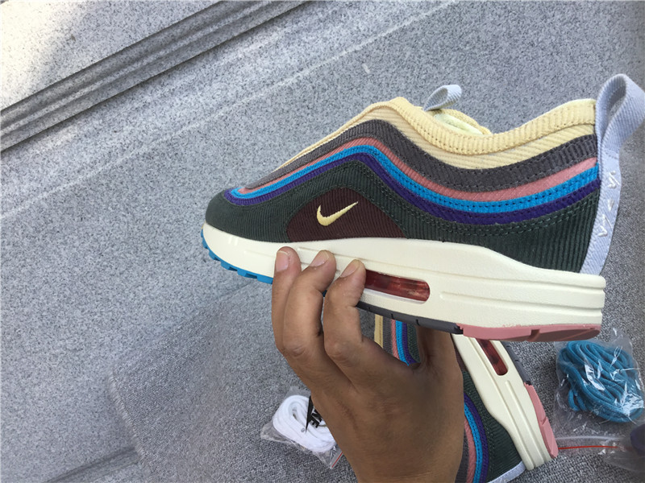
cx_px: 322
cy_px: 242
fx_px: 578
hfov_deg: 58.4
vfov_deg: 45.4
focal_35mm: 31
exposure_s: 1/377
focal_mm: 3.3
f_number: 2.4
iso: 25
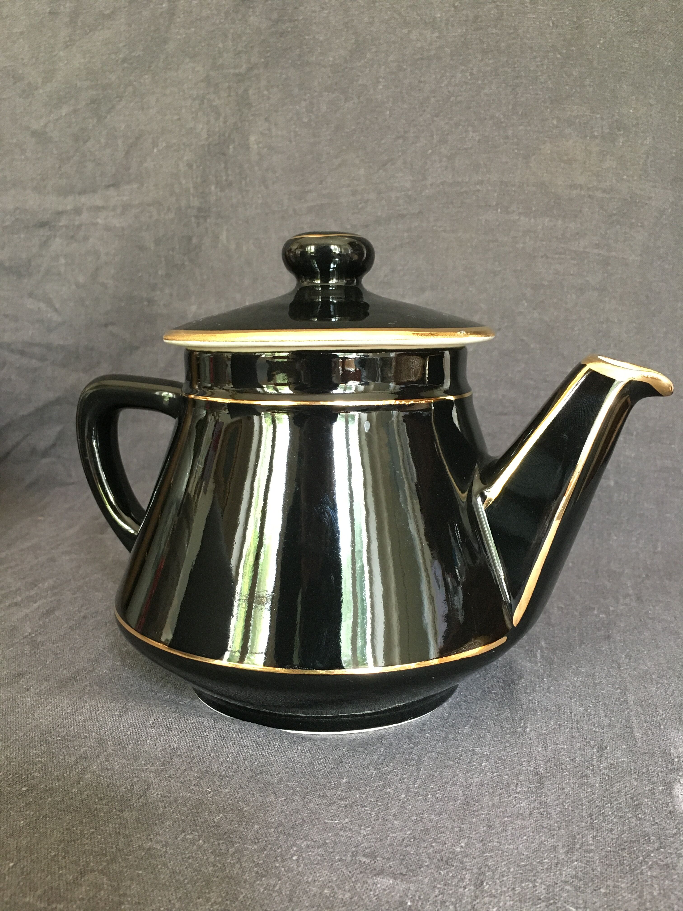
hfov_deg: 48.2
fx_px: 763
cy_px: 456
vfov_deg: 61.7
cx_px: 342
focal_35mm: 29
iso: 250
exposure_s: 1/33
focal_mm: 4.15
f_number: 2.2
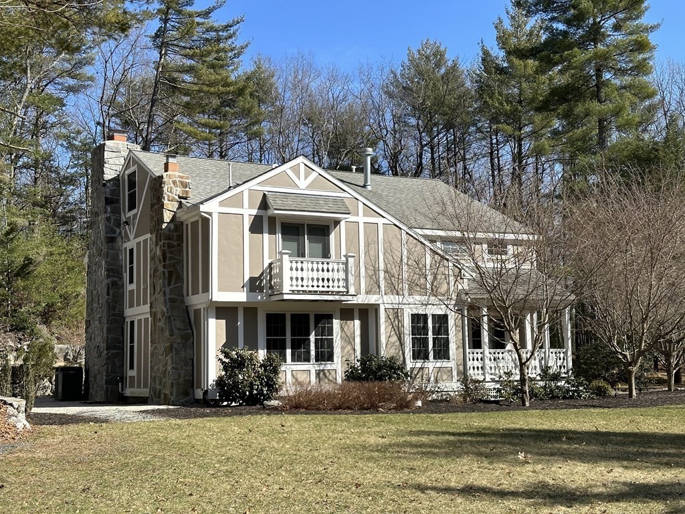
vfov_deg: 30.3
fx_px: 950
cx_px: 342
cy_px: 257
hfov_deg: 39.7
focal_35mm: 48
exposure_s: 1/3257
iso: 64
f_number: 1.78
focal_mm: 6.86
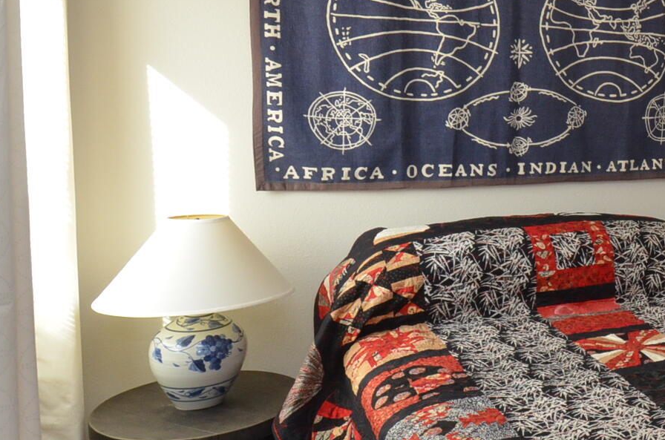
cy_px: 161
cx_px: 763
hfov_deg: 35.7
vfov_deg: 29.4
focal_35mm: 45
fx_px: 836
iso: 800
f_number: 8
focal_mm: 11
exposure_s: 1/50
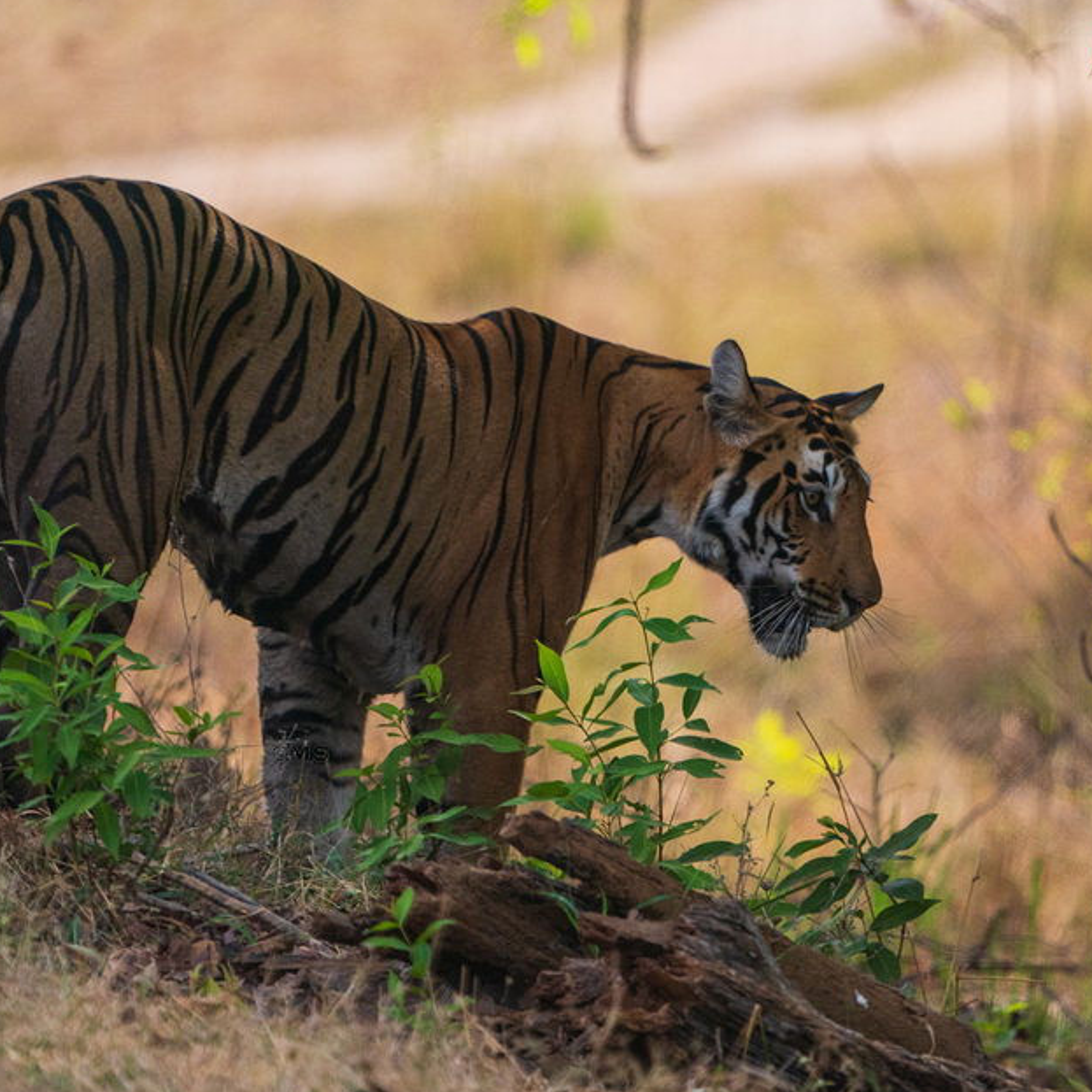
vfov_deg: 1.9
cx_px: 626
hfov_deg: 1.9
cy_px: 545
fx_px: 33299
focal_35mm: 933
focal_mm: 600
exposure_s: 1/4000
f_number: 6.3
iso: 1600
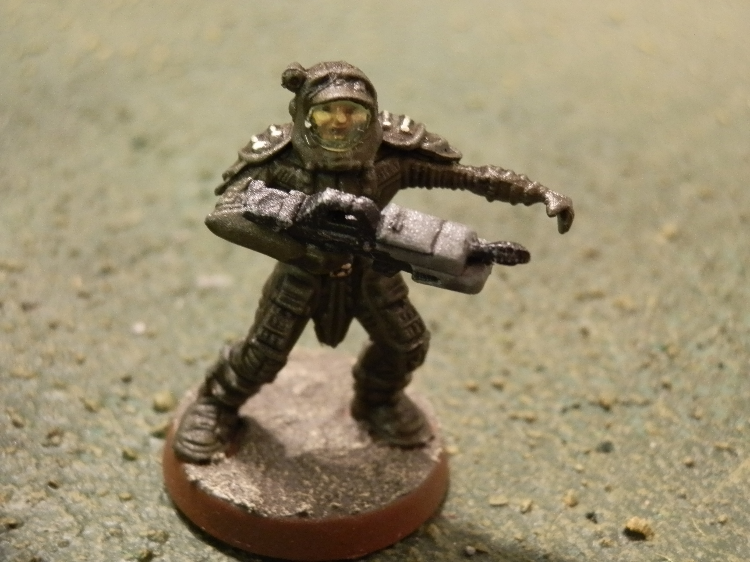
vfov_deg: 24.0
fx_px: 1322
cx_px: 375
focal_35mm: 61
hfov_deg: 31.7
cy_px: 281
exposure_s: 1/8
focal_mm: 10.99
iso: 400
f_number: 3.7
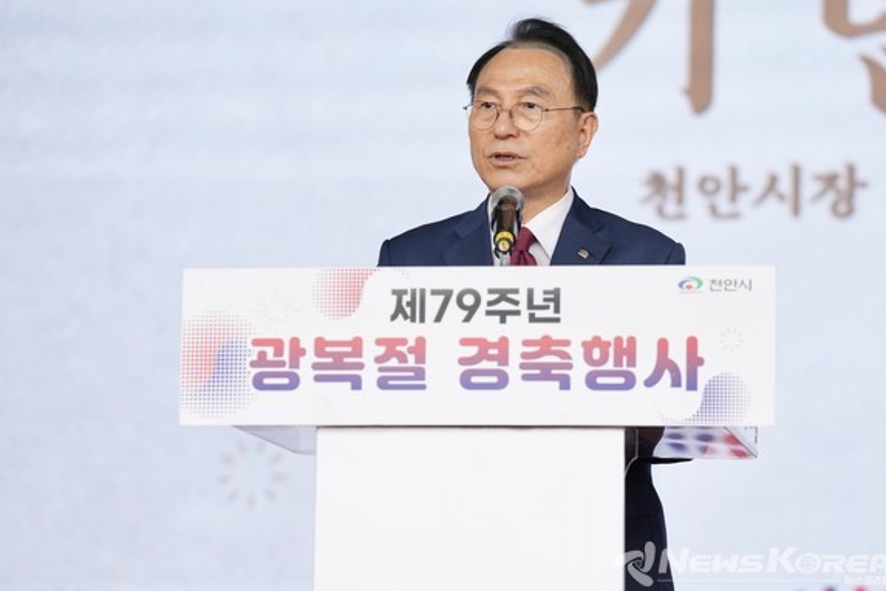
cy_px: 300
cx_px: 452
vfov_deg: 7.7
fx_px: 4405
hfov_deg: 11.5
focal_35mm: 179
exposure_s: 1/400
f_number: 4
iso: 160
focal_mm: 171
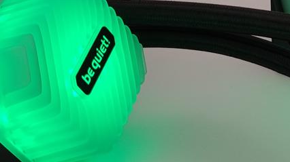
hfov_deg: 20.9
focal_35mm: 96
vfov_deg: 12.4
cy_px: 1
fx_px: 738
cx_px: 336
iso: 194
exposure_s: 1/93
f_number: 1.85
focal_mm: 6.78
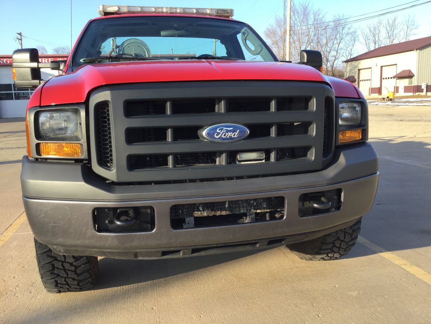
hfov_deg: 58.3
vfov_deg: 45.5
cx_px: 216
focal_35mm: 31
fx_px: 386
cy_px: 162
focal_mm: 3.3
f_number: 2.4
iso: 25
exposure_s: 1/317
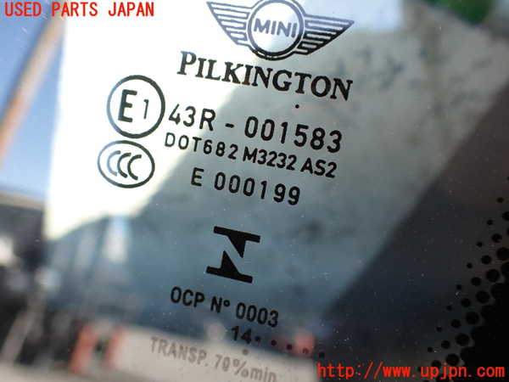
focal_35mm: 30
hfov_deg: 60.0
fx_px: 441
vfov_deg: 46.8
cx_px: 254
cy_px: 191
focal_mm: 5.4
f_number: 2.3
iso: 100
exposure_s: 1/160
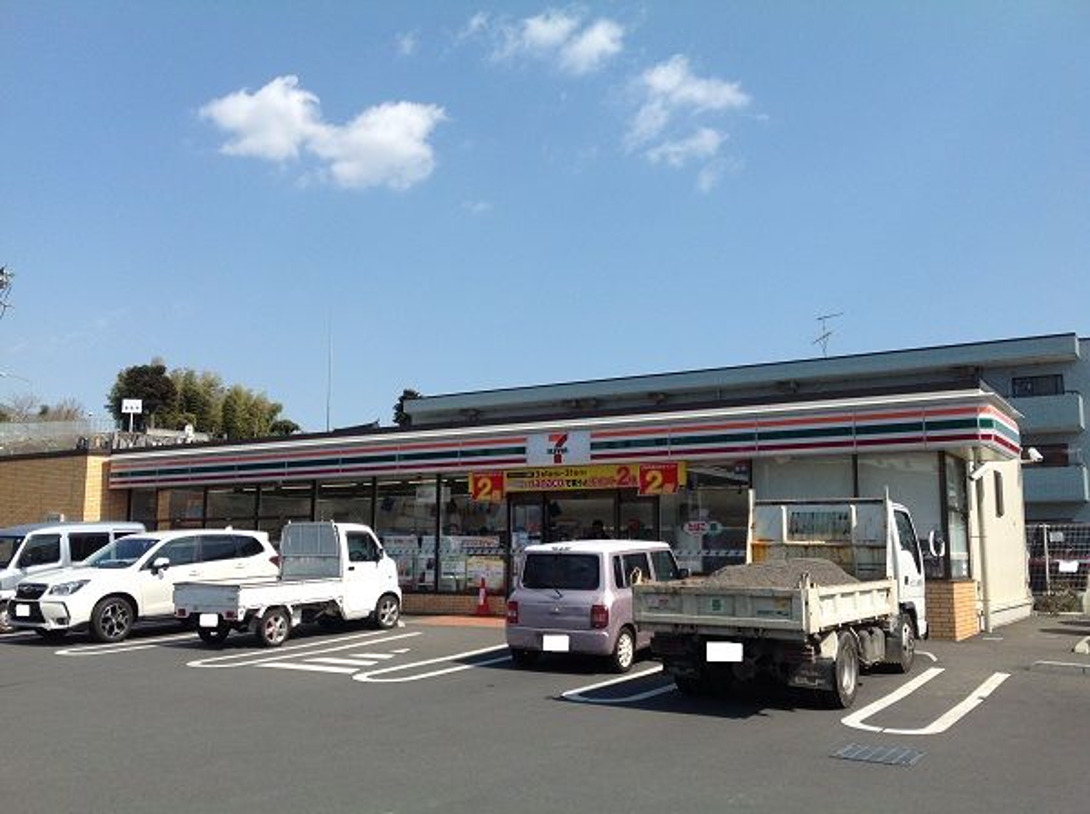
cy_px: 407
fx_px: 1100
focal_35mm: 35
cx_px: 545
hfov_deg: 52.7
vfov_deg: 40.6
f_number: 2.4
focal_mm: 4.28
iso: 50
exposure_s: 1/2016
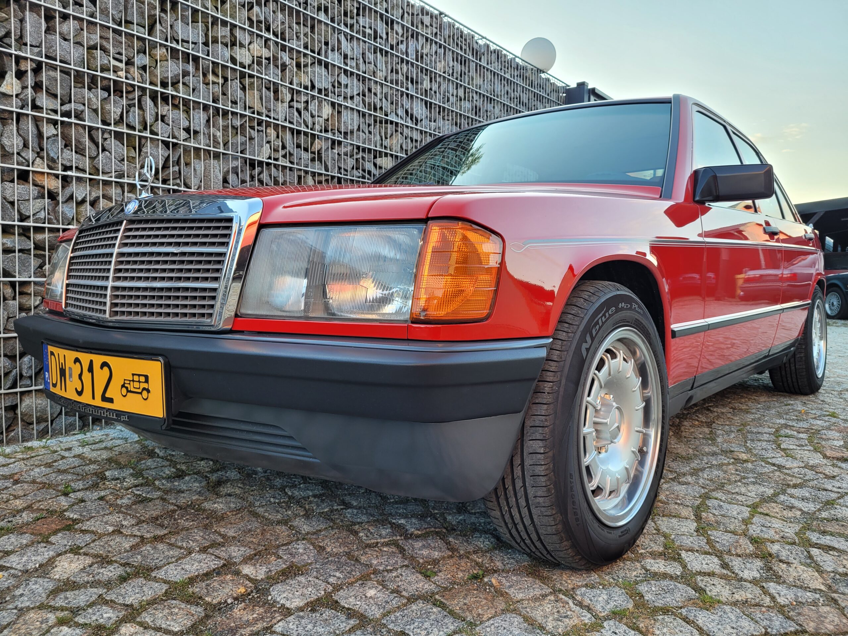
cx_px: 424
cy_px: 318
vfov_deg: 53.1
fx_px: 637
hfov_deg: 67.3
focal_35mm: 26
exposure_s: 1/100
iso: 40
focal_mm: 5.4
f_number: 1.8
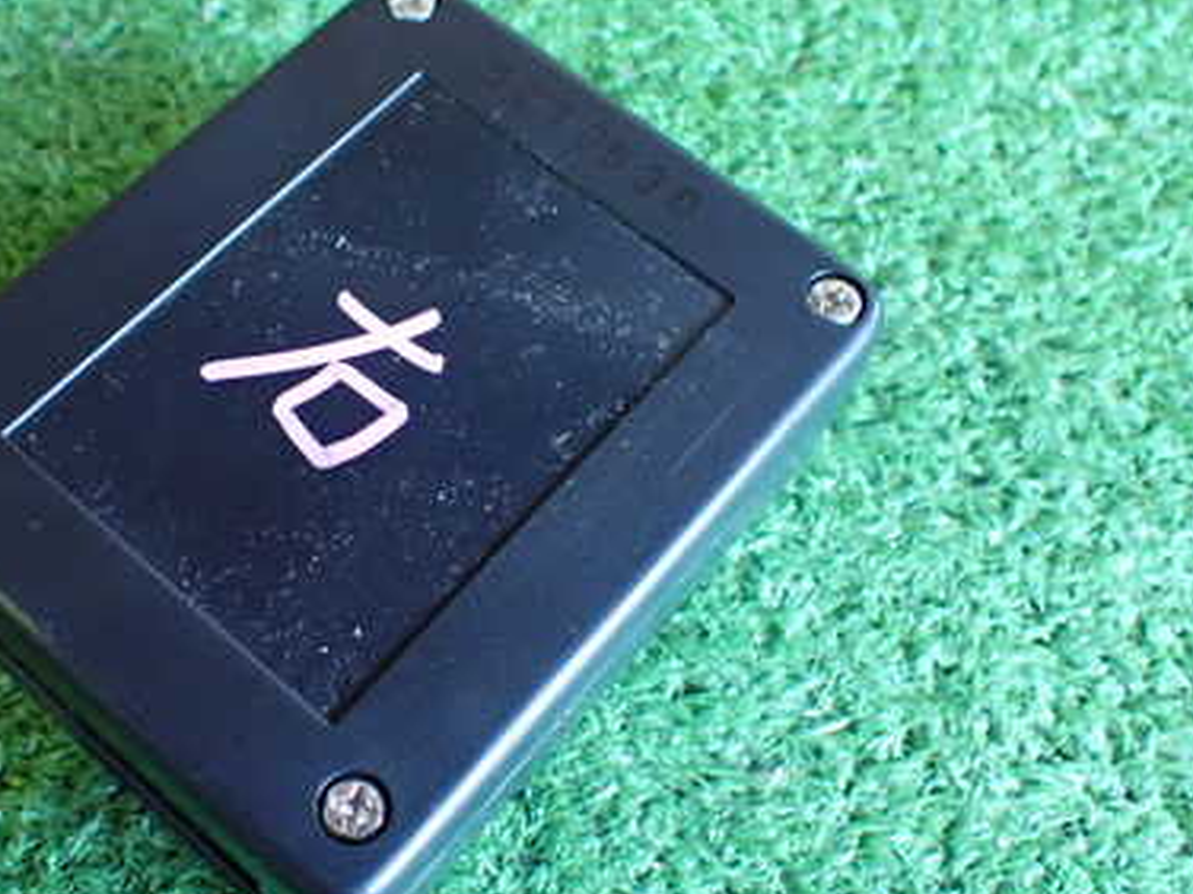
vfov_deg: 30.2
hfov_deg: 39.3
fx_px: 1654
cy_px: 433
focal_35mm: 48
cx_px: 417
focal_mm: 5.4
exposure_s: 1/30
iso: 800
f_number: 2.3
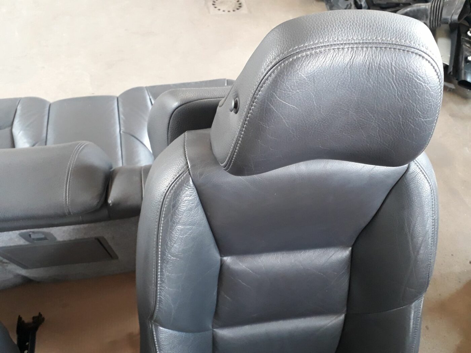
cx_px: 236
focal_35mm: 27
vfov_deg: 51.4
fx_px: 367
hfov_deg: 65.3
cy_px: 176
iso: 200
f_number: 1.9
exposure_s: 1/17
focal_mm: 3.6
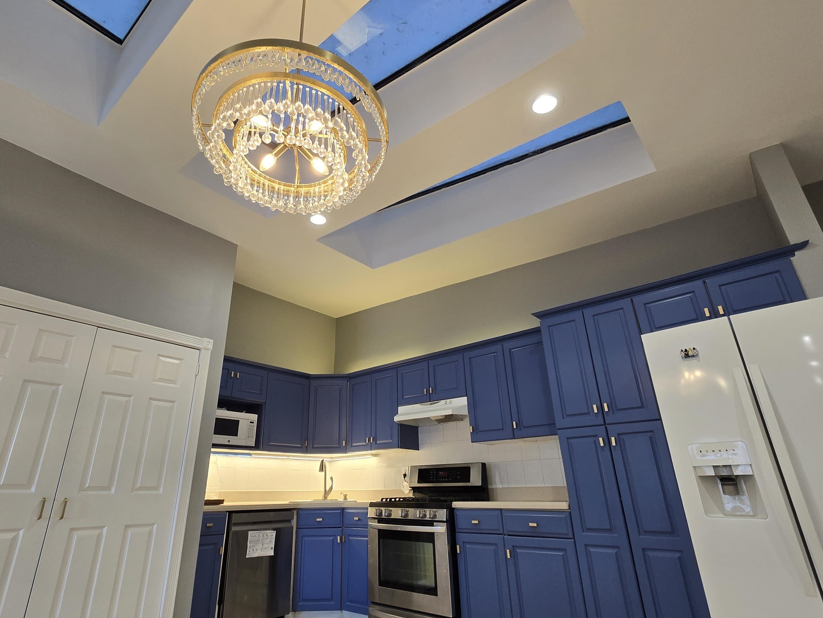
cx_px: 378
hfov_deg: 90.8
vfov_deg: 74.7
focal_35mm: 17
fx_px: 404
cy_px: 309
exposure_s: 1/60
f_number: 2.2
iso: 80
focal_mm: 2.2
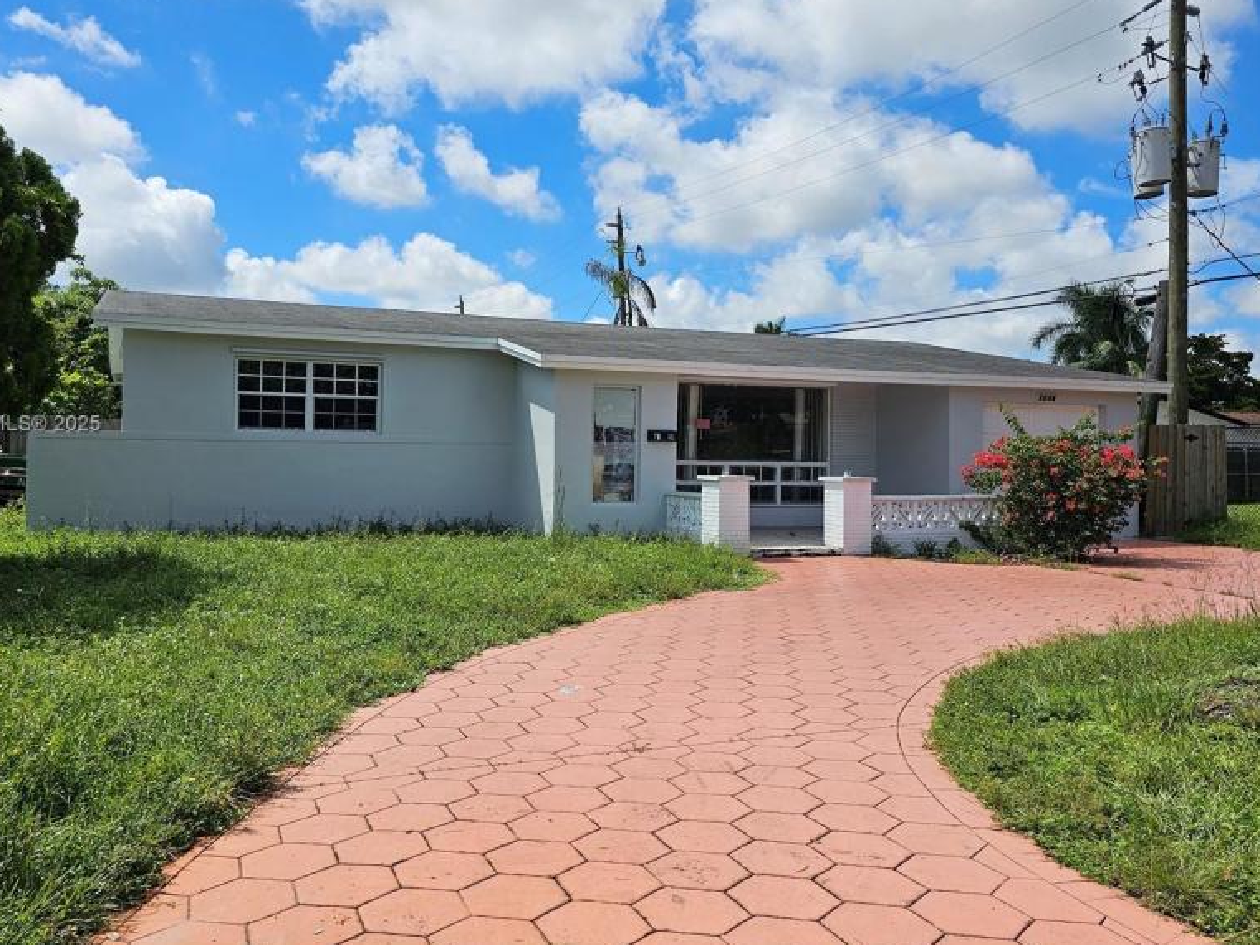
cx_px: 578
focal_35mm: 29
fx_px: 1056
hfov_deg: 61.6
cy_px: 425
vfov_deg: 48.2
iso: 12
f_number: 1.7
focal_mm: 6.3
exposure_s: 1/1751
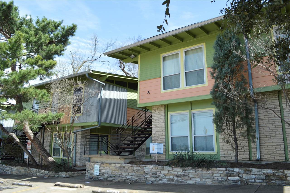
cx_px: 145
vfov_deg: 47.8
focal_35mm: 27
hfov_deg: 67.4
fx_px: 217
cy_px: 96
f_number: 6.3
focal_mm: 18
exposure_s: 1/160
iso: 100
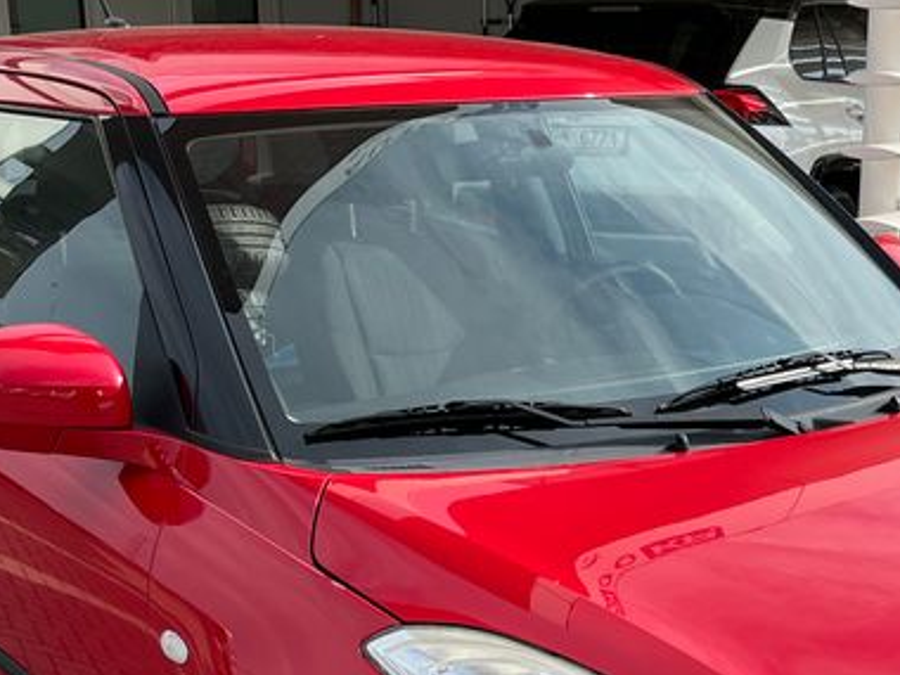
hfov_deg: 27.7
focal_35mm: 70
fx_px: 1820
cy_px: 715
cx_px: 559
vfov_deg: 20.2
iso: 50
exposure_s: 1/2410
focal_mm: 5.1
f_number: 1.6
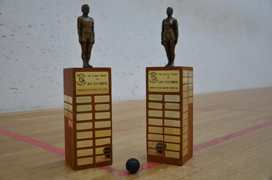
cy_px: 90
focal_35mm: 38
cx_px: 136
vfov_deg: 35.3
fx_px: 283
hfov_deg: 51.4
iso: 200
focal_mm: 25
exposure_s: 1/15
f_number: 4
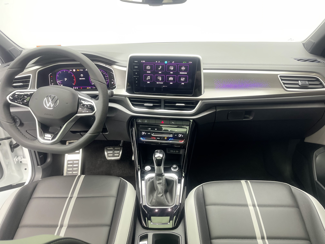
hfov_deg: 67.3
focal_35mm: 26
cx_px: 162
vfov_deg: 53.1
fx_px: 244
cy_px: 122
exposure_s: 1/50
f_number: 1.6
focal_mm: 5.1
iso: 500
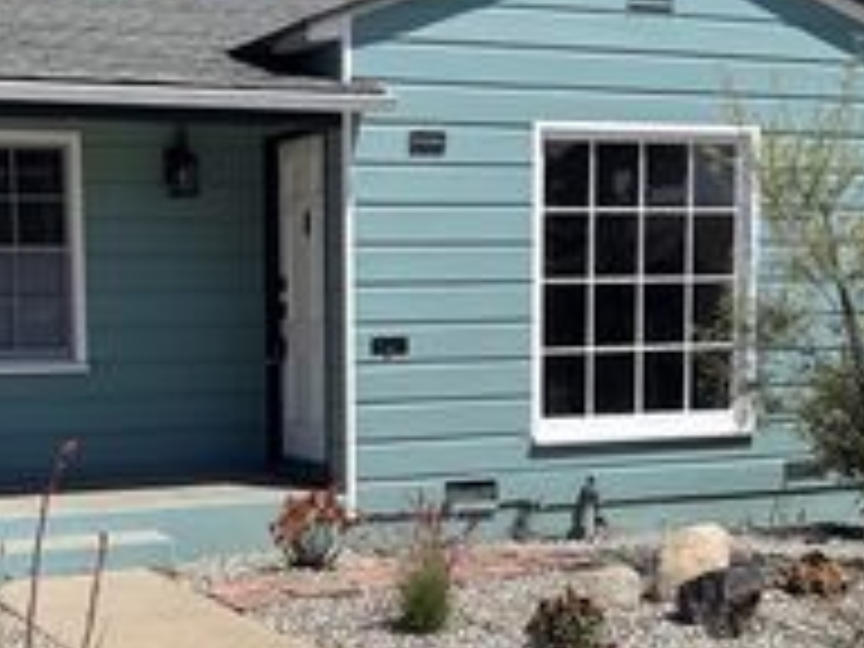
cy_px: 488
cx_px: 310
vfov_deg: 22.4
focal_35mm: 65
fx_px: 1622
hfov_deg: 29.7
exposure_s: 1/4902
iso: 32
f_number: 1.6
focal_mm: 5.1
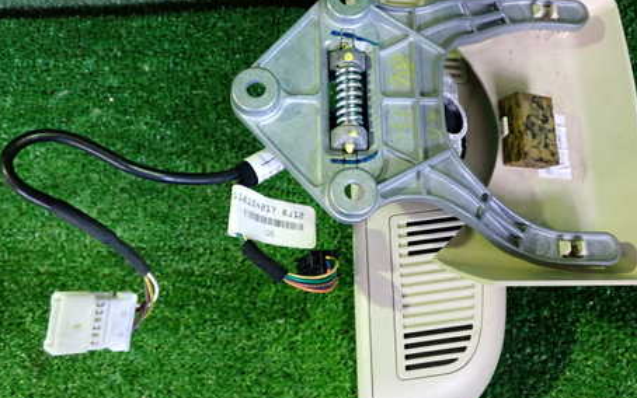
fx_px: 729
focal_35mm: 42
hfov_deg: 47.1
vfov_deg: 30.5
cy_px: 174
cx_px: 342
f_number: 2.3
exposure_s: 1/30
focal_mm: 5.4
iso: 800
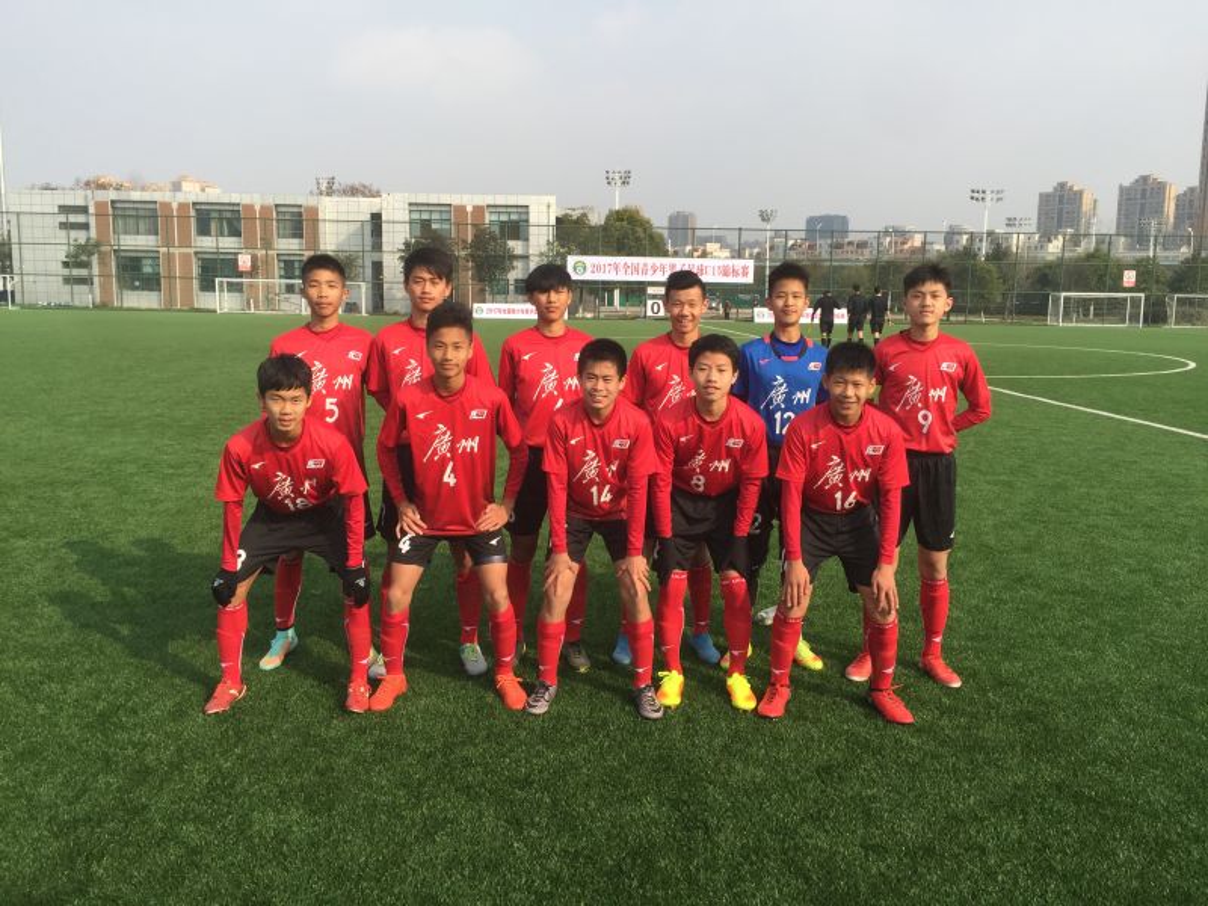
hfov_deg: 61.7
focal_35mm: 29
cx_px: 604
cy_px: 453
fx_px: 1012
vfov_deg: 48.2
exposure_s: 1/1236
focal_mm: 4.15
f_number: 2.2
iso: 32
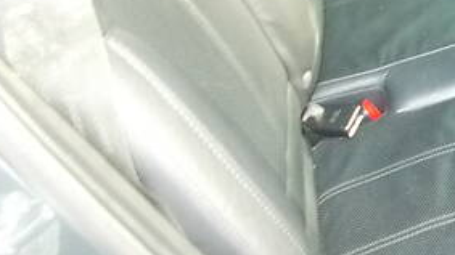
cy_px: -43
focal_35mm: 80
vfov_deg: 14.6
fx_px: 965
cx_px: 596
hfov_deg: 23.4
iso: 360
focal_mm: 4.6
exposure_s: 1/25
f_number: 3.2
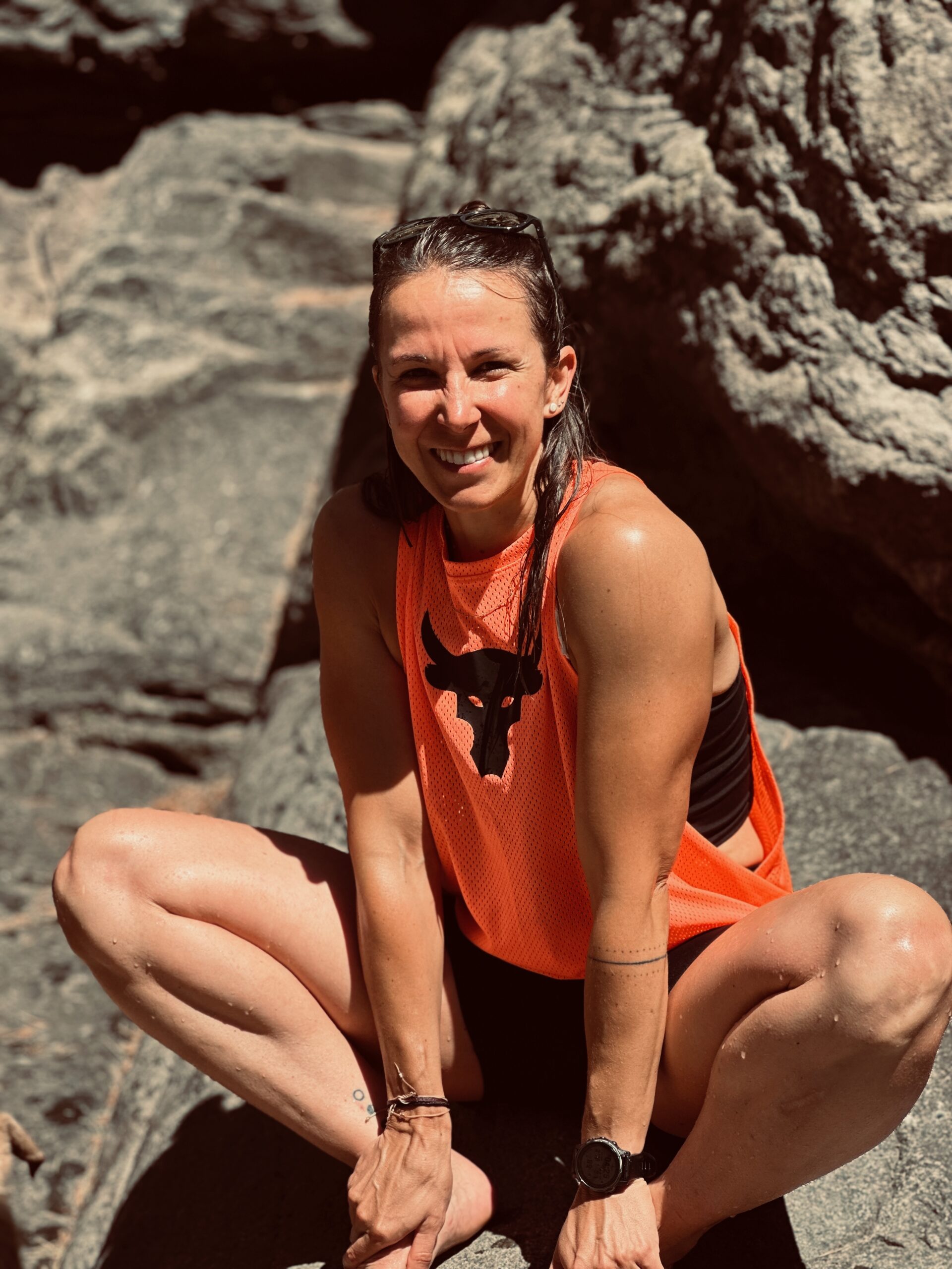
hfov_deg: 19.1
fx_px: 2824
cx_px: 476
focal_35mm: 77
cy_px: 634
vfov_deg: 25.3
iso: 32
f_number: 2.8
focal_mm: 9
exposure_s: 1/428
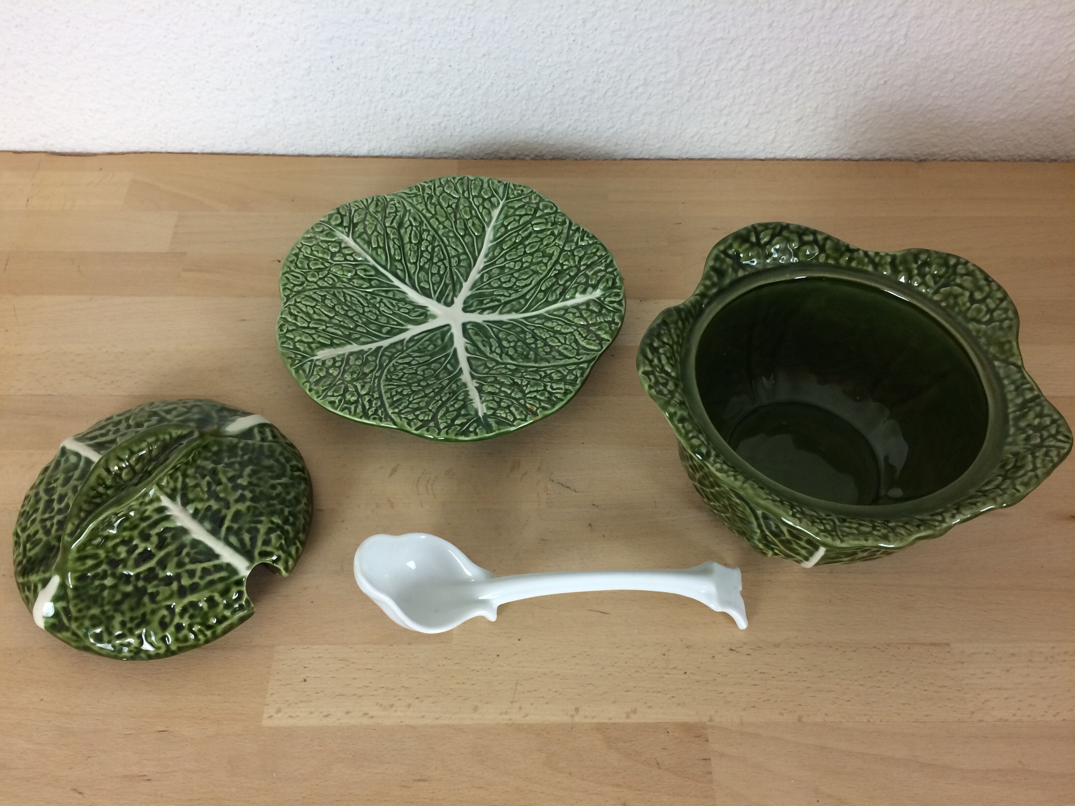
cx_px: 538
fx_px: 901
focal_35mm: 29
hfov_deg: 61.7
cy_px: 403
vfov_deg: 48.2
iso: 50
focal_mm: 4.15
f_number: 2.2
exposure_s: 1/33
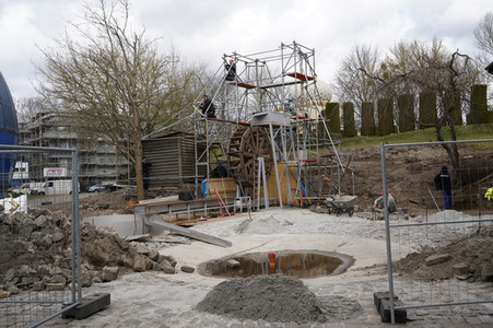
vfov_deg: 37.8
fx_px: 479
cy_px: 164
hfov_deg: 54.5
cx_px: 246
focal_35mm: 35
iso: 160
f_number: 8
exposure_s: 1/200
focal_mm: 35
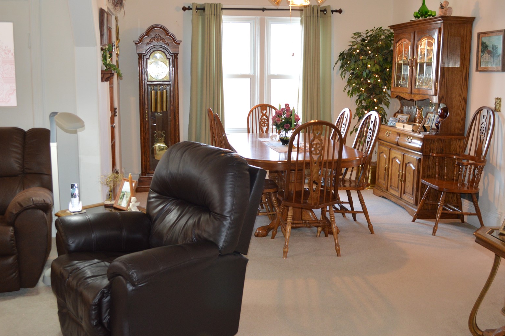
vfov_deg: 35.0
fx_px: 533
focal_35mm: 38
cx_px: 252
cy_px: 168
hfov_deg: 50.7
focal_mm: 18
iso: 500
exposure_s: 1/60
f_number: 3.5
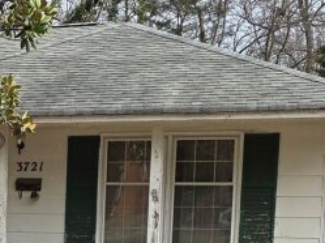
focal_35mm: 111
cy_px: 345
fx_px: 1041
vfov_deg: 12.7
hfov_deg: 17.0
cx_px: -67
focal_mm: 6.3
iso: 12
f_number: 1.7
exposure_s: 1/376
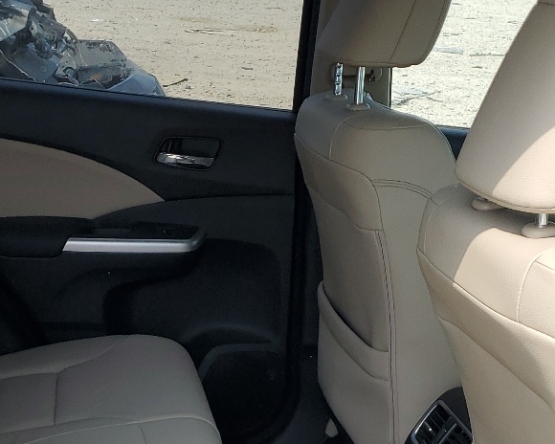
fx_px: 1150
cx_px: 141
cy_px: 385
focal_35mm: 70
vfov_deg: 21.5
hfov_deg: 26.8
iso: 50
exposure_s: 1/1429
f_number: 1.5
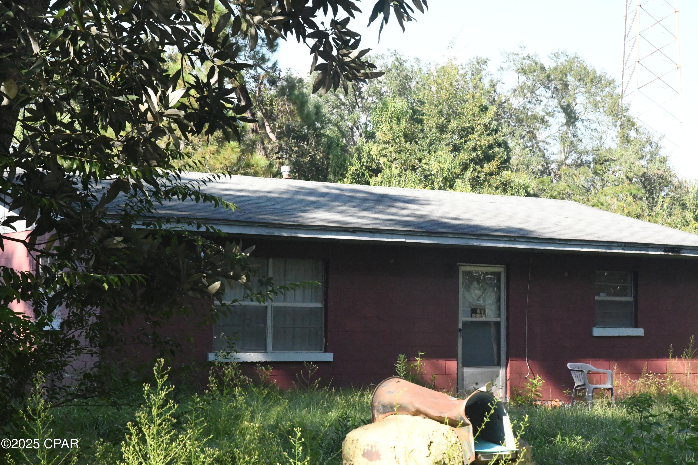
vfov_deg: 17.5
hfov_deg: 26.0
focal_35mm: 78
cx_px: 349
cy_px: 232
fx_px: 1512
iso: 10000
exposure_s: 1/1250
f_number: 11
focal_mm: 52
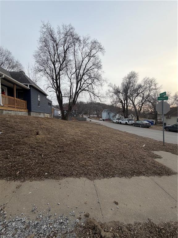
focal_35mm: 14
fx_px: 96
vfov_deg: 102.1
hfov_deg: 85.7
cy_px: 119
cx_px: 89
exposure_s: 1/502
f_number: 2.2
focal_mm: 2.22
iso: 50
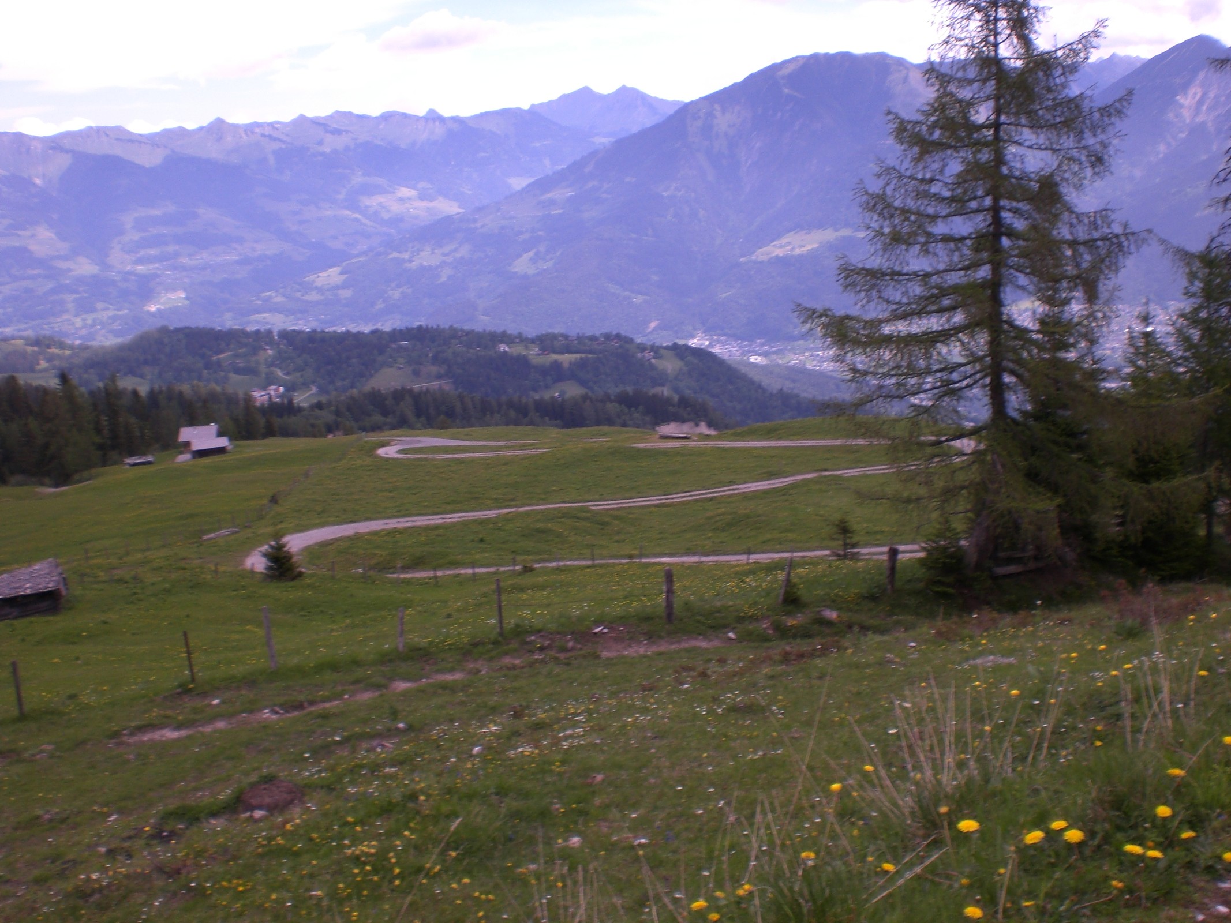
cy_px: 462
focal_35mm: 38
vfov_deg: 37.7
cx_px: 616
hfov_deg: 49.0
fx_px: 1351
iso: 50
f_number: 4.4
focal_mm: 6.3
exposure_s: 1/320
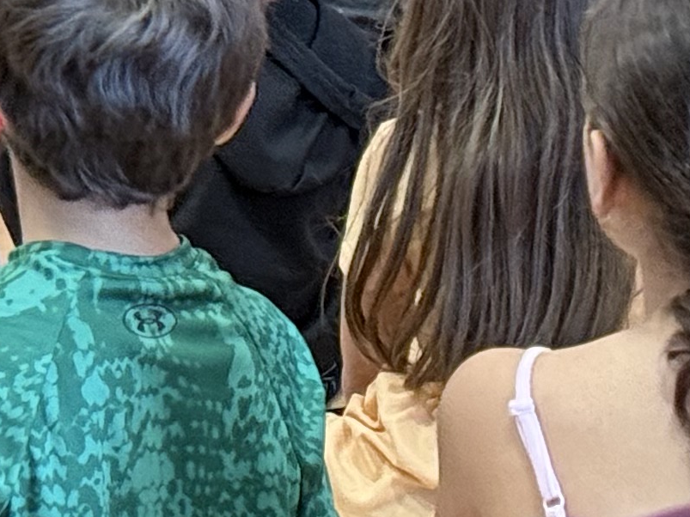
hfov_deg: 7.9
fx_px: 4803
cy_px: -722
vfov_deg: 5.9
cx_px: -658
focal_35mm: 241
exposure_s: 1/60
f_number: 1.78
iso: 200
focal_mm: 6.76
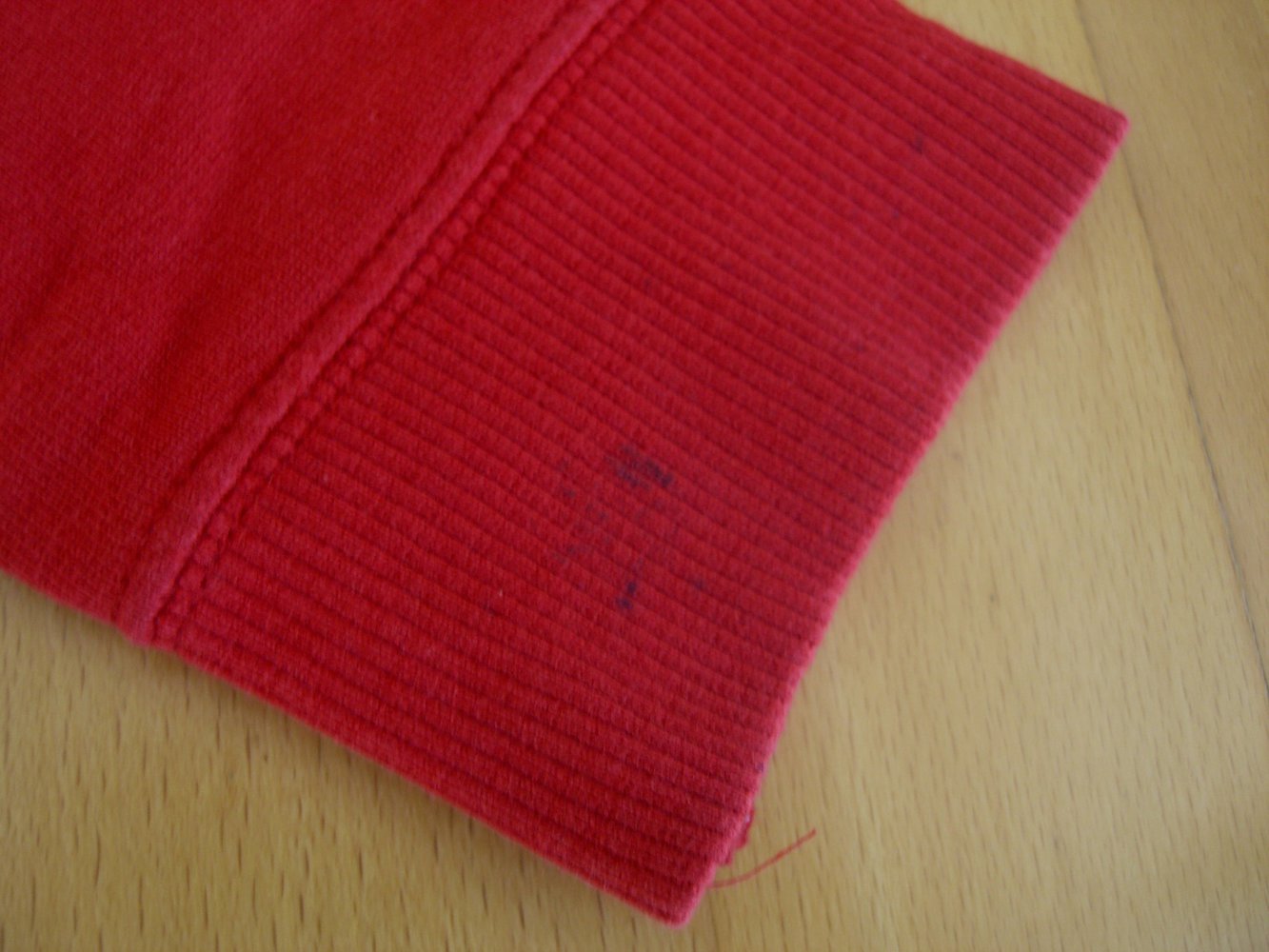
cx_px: 634
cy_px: 476
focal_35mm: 38
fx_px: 1393
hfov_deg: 49.0
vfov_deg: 37.7
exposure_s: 1/20
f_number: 2.8
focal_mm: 7.9
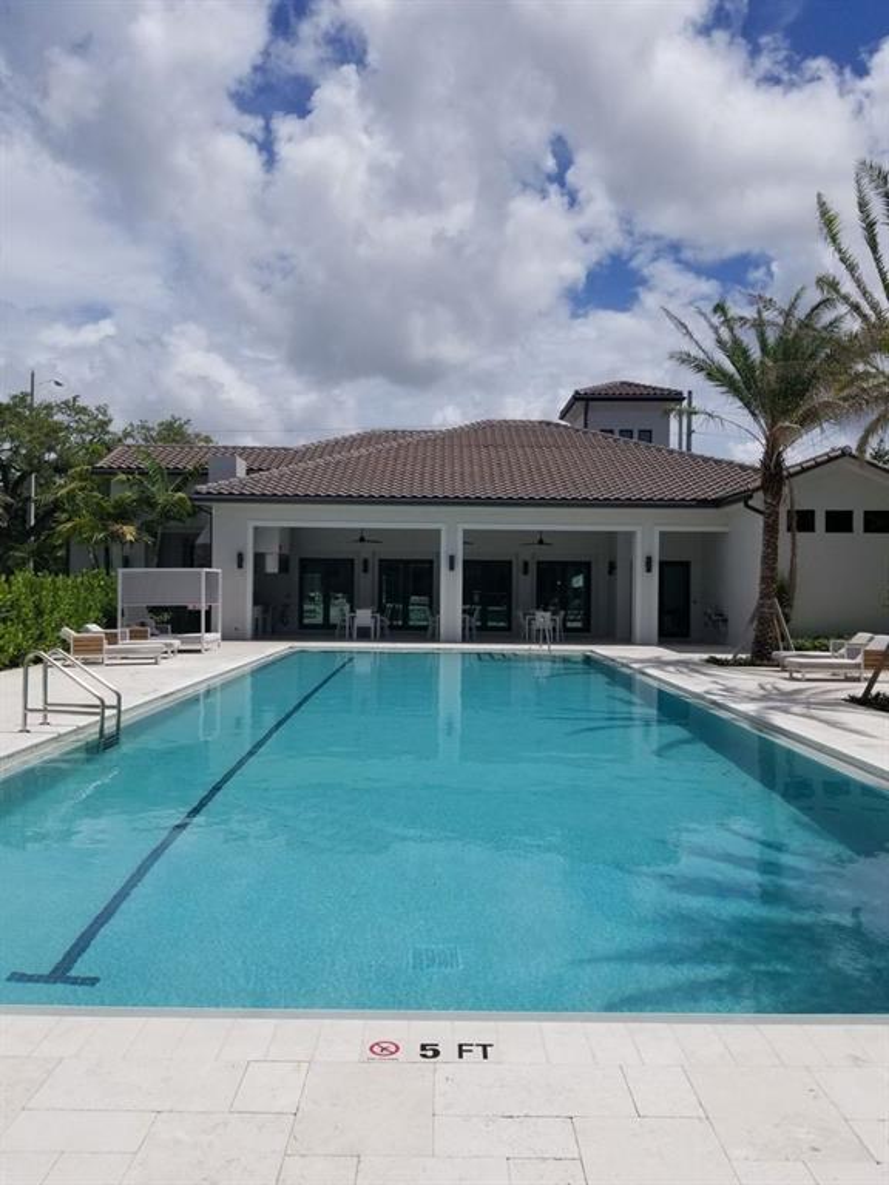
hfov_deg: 53.1
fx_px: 890
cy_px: 592
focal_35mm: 26
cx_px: 444
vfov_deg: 67.3
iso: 50
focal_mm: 4.25
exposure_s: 1/6672
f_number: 1.7
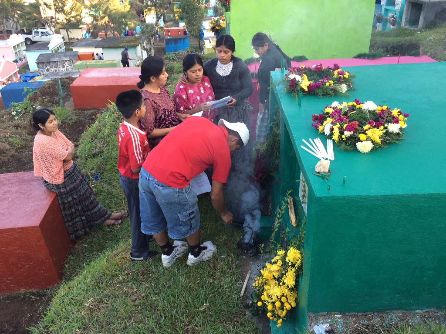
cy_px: 167
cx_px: 223
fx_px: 374
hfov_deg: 61.7
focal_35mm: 29
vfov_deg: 48.2
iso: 32
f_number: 2.2
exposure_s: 1/60
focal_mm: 4.15
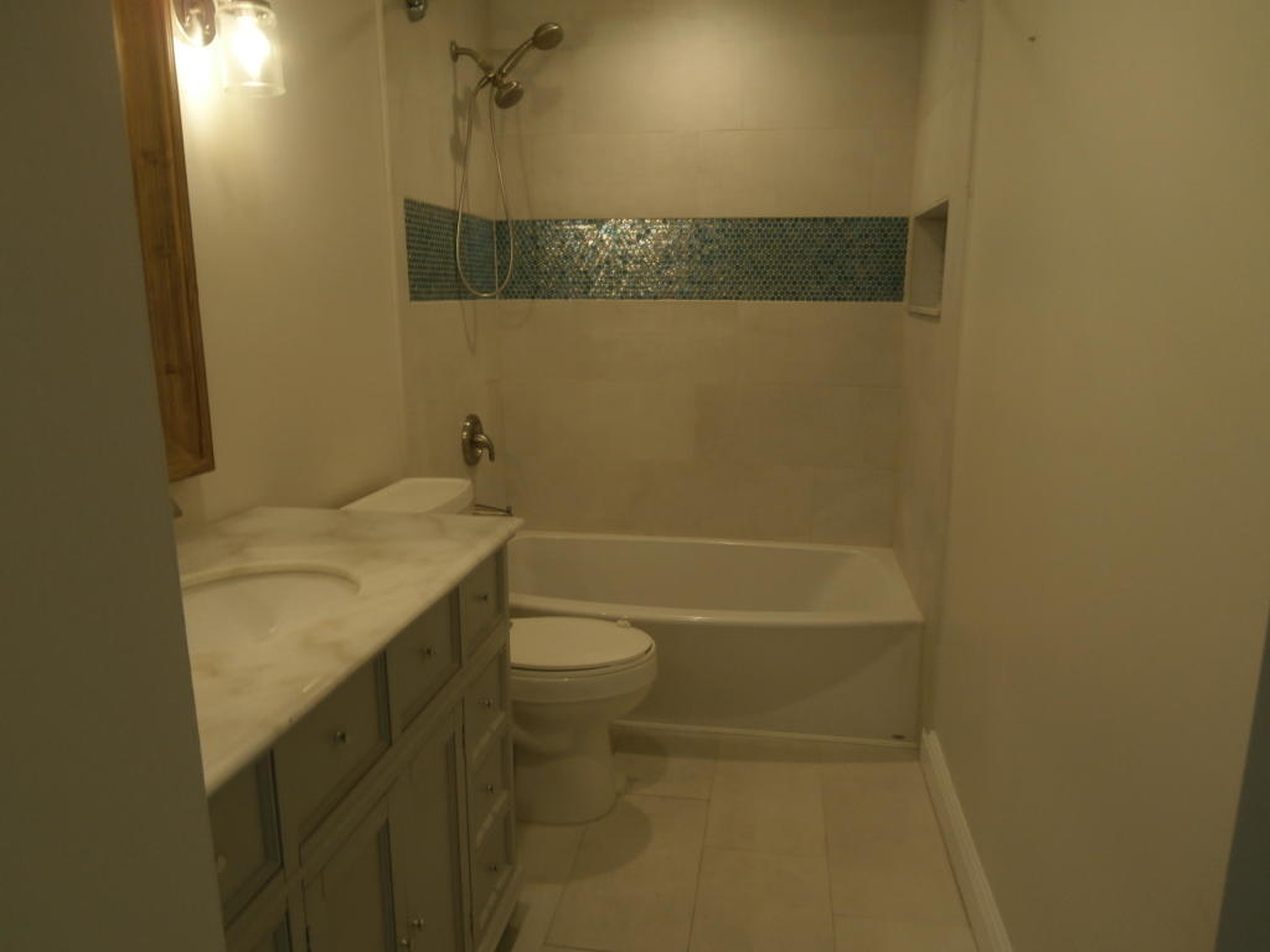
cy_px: 476
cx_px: 635
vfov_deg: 56.8
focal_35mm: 24
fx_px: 881
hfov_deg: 71.6
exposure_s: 1/30
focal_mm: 4.2
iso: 100
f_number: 3
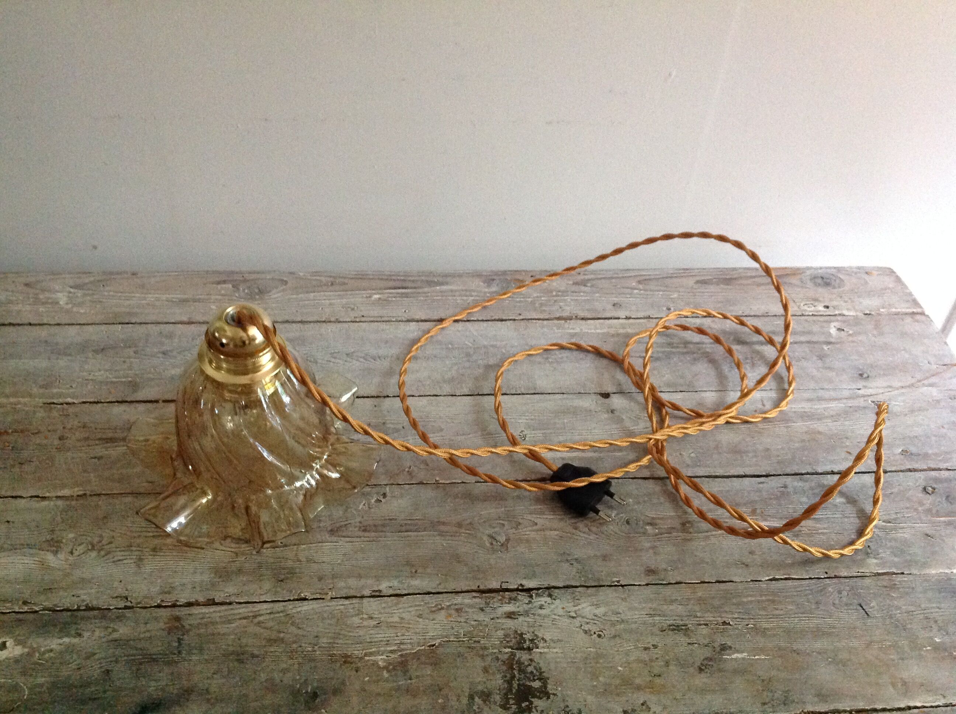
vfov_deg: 40.6
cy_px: 357
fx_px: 965
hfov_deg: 52.7
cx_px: 478
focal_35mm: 35
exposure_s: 1/15
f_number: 2.4
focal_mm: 4.28
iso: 500
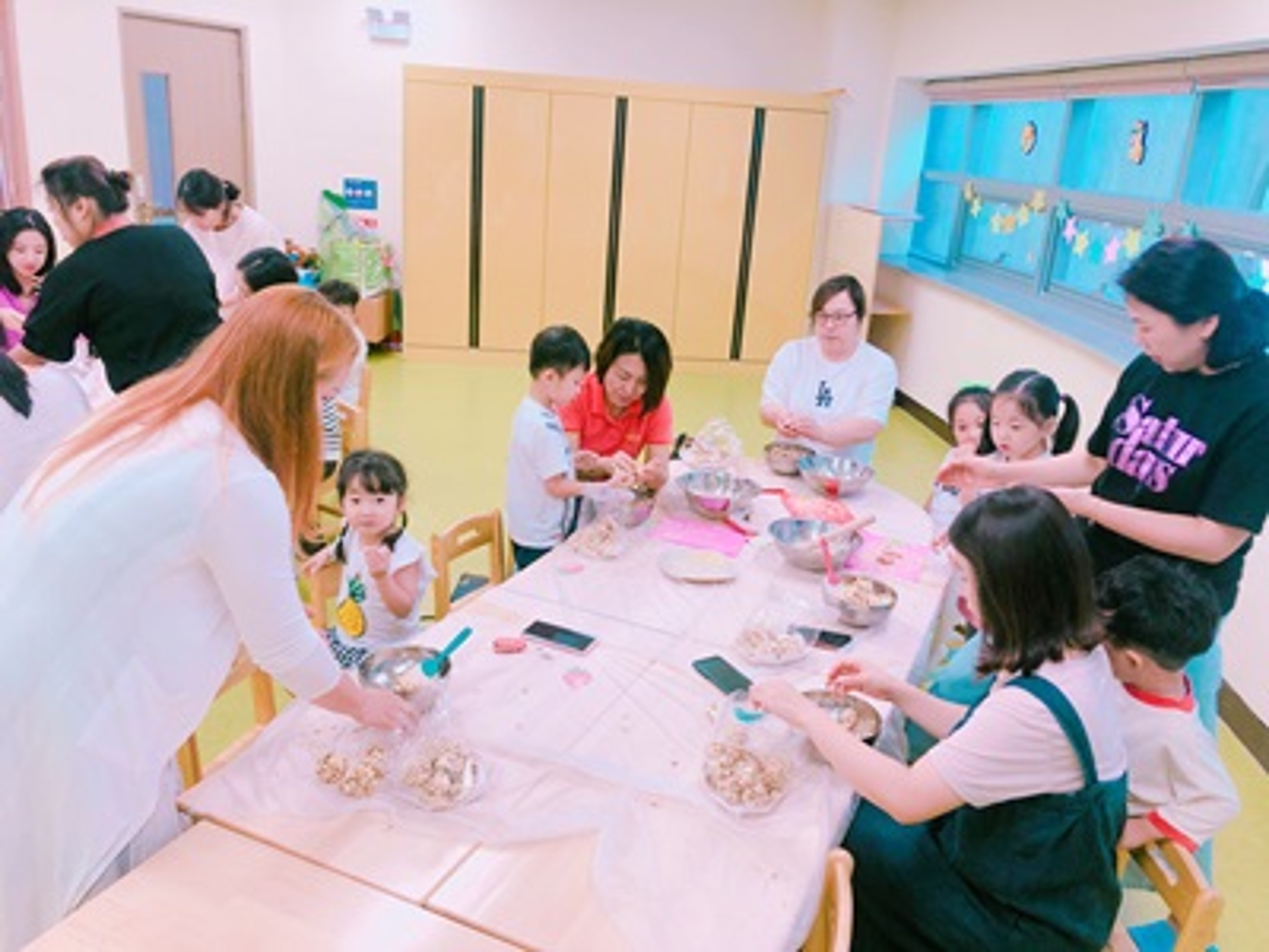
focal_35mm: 28
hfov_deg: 63.4
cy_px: 476
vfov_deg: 49.7
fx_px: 1026
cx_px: 634
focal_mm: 3.99
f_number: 1.8
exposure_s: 1/40
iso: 25
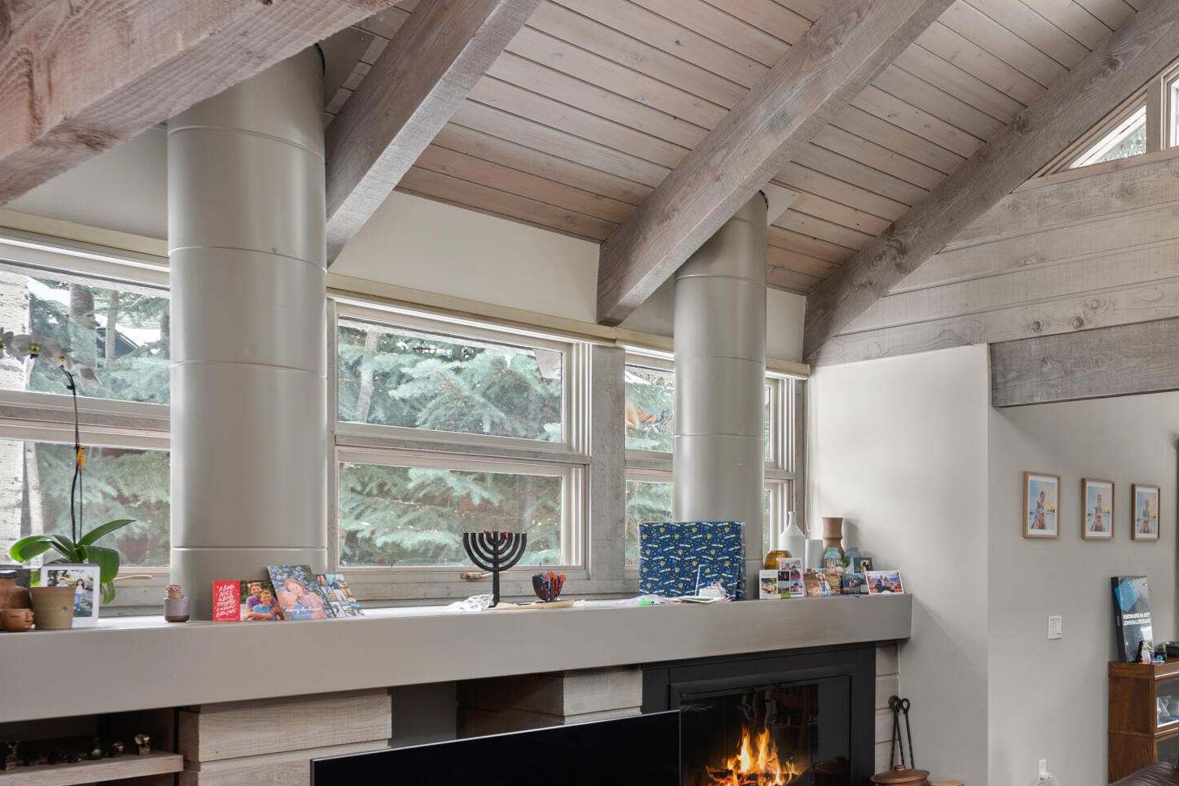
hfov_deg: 48.8
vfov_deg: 37.3
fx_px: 1146
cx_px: 1054
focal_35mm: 35
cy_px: 544
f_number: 7.1
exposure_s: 1.6
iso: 100
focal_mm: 17
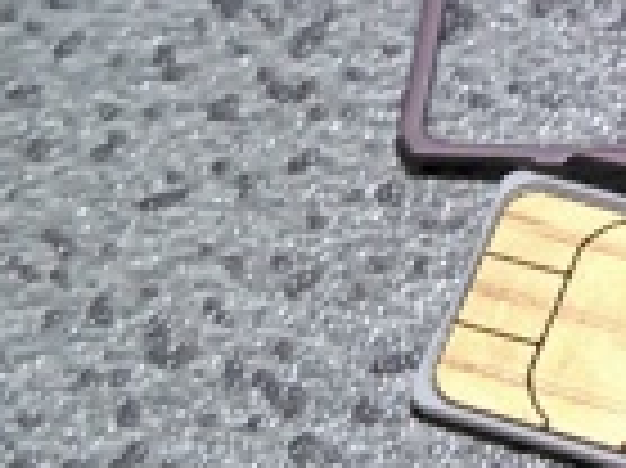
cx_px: 874
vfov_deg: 10.5
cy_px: -148
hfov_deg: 13.6
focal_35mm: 138
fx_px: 2493
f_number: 2.4
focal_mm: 4
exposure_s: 1/15.1
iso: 200
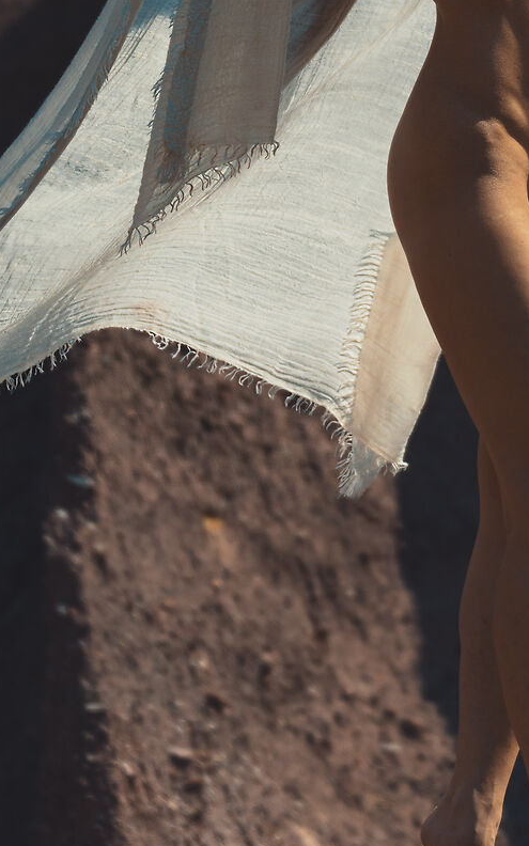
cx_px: 576
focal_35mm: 417
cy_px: -36
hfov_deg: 3.1
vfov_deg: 5.0
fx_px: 9619
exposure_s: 1/5000
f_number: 4.5
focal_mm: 135
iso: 400
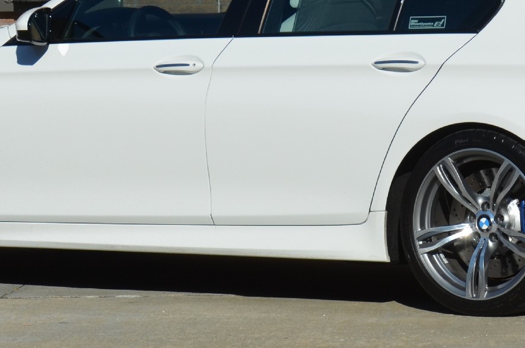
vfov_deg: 3.6
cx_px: 352
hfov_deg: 5.5
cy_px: 50
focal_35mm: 378
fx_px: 5500
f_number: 8
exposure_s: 1/2000
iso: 400
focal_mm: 90
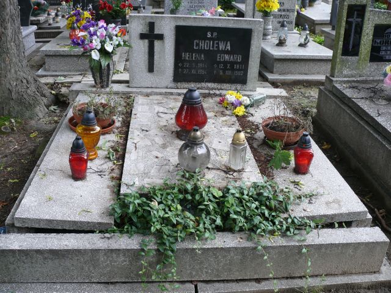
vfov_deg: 40.7
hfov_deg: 52.6
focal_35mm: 35
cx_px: 196
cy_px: 146
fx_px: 395
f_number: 2.8
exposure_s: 1/50
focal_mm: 7.4
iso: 100
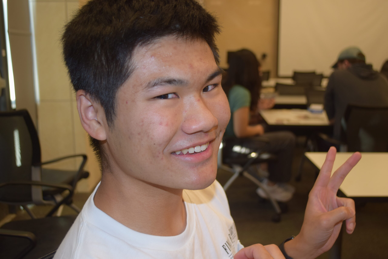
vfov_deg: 34.2
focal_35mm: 39
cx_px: 194
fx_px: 420
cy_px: 130
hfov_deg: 49.6
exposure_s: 1/50
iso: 400
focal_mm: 26
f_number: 4.2
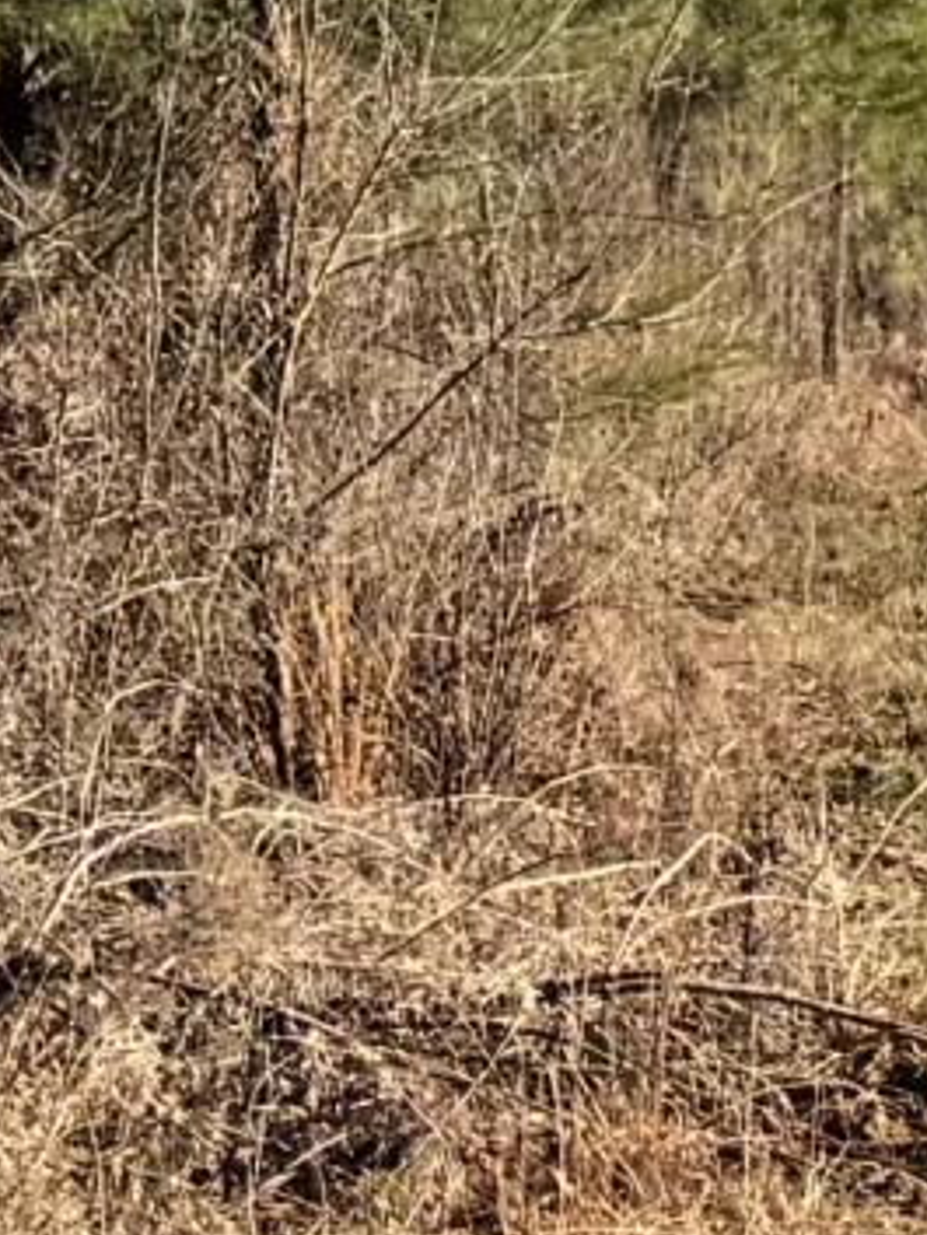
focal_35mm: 204
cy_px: 119
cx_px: 1851
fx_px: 7280
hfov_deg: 7.0
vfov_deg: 9.7
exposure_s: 1/4049
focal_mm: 6.76
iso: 80
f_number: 1.78
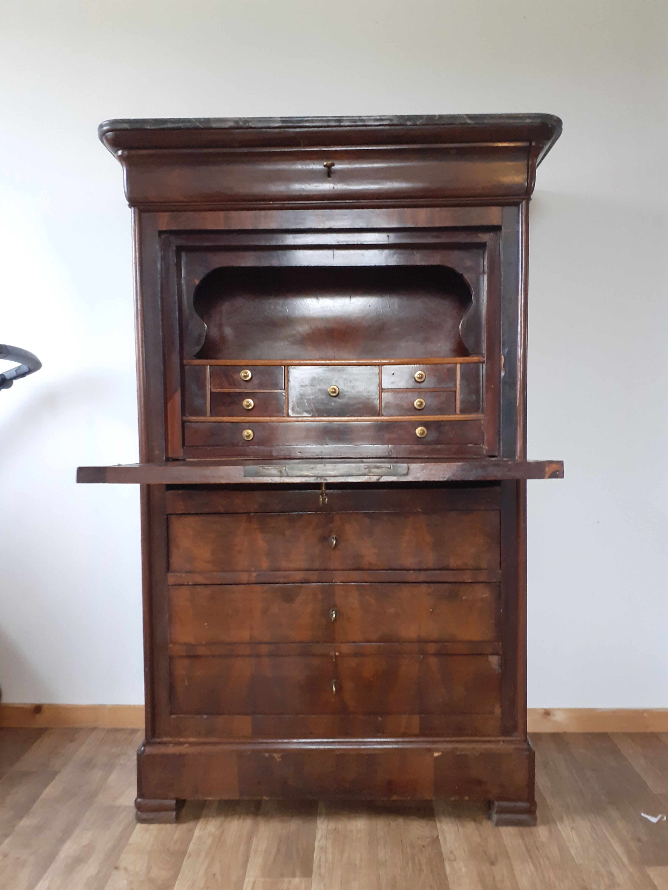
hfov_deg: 51.4
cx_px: 334
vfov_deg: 65.3
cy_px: 445
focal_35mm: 27
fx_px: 695
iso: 200
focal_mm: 3.6
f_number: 1.9
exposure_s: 1/25
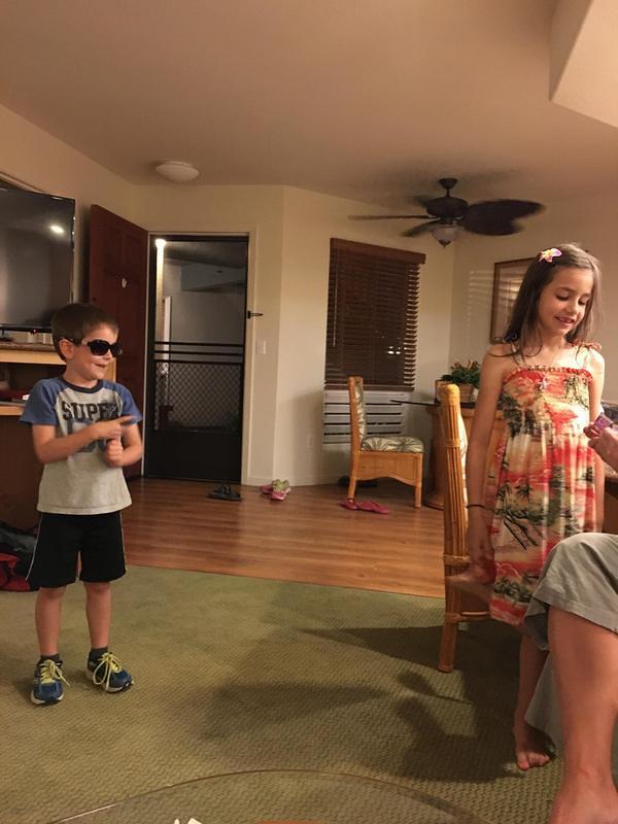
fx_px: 690
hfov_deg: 48.2
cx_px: 309
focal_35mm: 29
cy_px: 412
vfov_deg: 61.7
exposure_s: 1/15
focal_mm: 4.15
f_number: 2.2
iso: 500
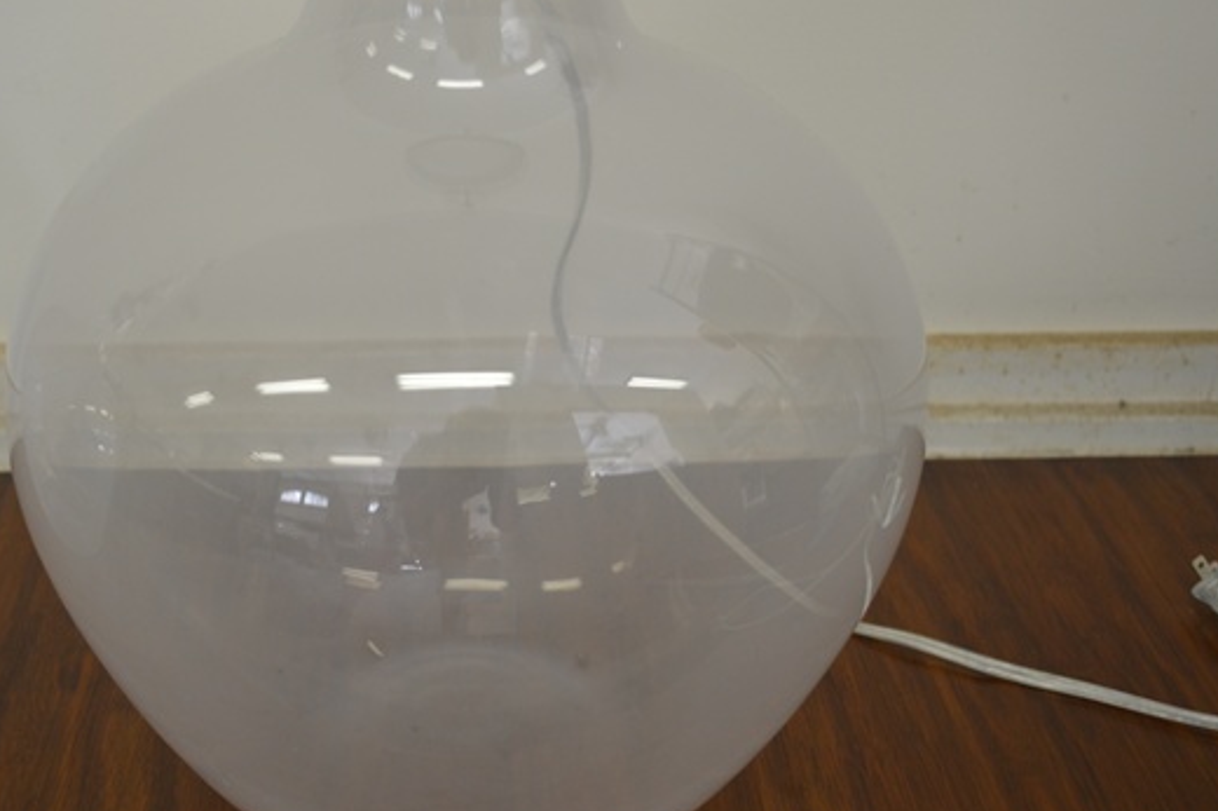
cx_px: 458
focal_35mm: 46
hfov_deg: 42.5
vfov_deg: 29.2
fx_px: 1555
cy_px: 459
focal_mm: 24
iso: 400
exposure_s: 1/30
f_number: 4
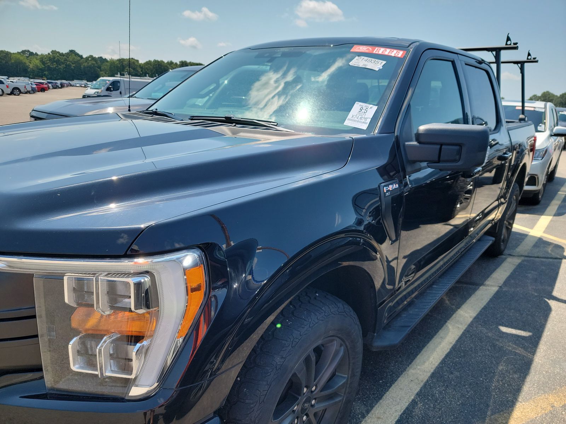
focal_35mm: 24
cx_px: 283
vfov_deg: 56.8
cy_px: 212
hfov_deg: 71.6
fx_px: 392
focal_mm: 6.7
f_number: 1.8
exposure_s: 1/502
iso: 50
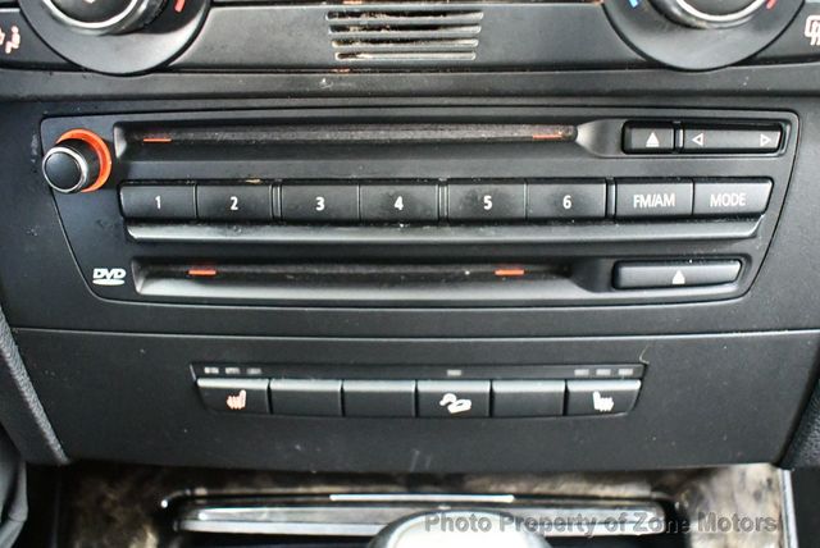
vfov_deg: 36.9
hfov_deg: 53.1
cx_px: 410
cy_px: 274
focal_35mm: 36
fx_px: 821
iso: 12800
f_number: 3.5
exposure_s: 1/25
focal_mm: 18
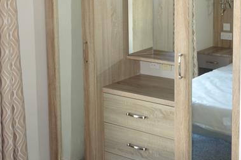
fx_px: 408
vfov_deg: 21.8
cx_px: 141
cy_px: 25
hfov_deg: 32.8
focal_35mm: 61
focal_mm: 12.18
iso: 125
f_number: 2.5
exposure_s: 1/40
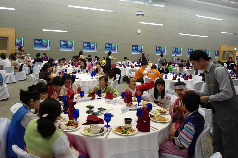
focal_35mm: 28
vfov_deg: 46.4
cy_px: 82
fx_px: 185
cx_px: 116
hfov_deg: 65.5
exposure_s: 1/30
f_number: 2.8
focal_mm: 4.7
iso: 200
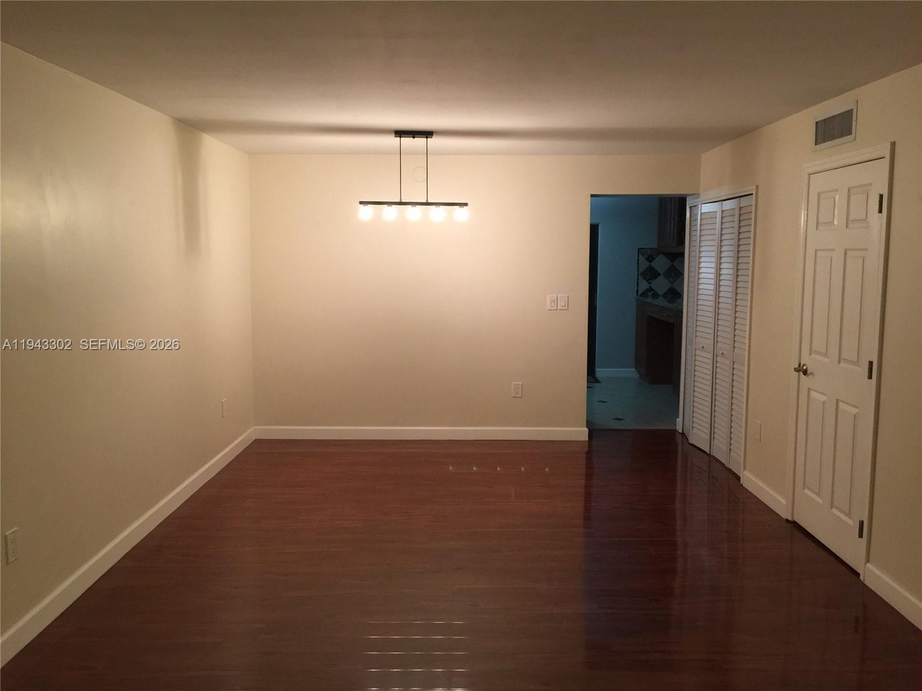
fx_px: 772
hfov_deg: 61.7
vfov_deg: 48.2
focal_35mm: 29
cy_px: 346
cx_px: 461
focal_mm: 4.15
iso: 100
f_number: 2.2
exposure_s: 1/15
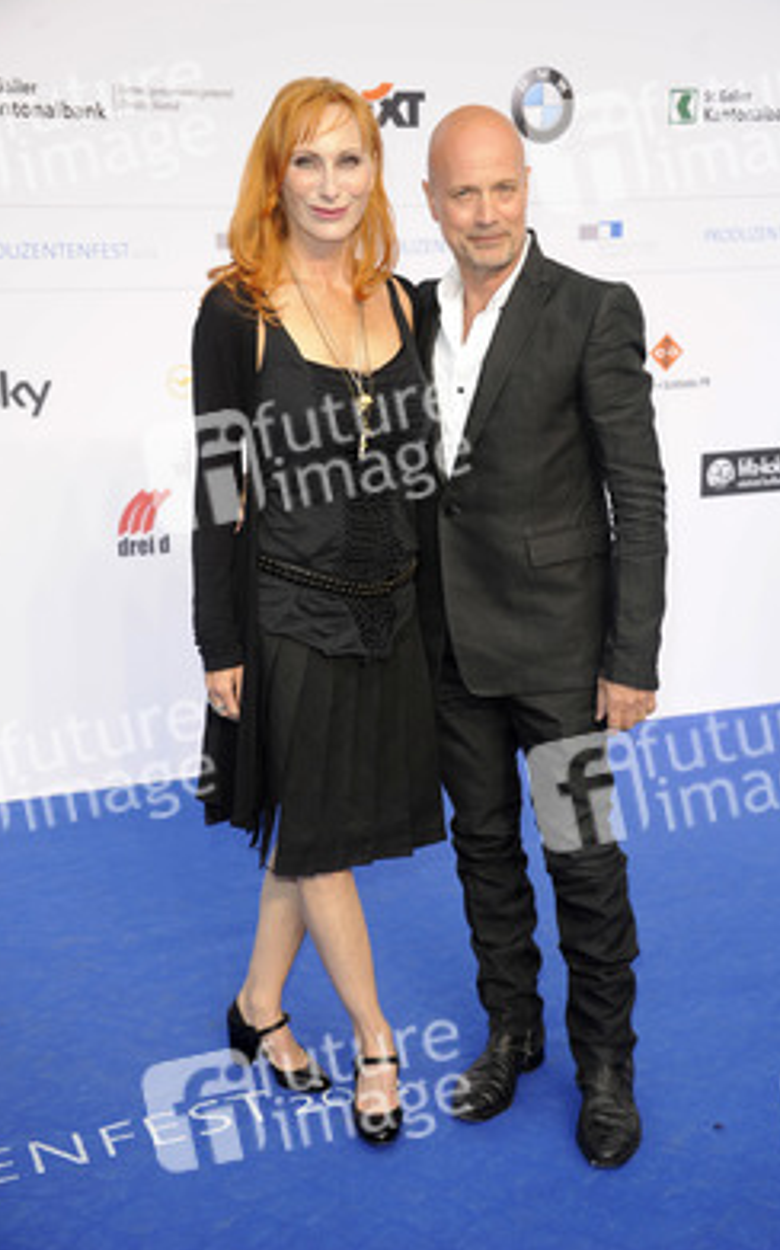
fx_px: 1702
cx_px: 400
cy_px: 617
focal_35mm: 50
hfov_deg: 25.8
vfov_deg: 40.3
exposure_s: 1/160
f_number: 5.6
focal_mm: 48
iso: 640
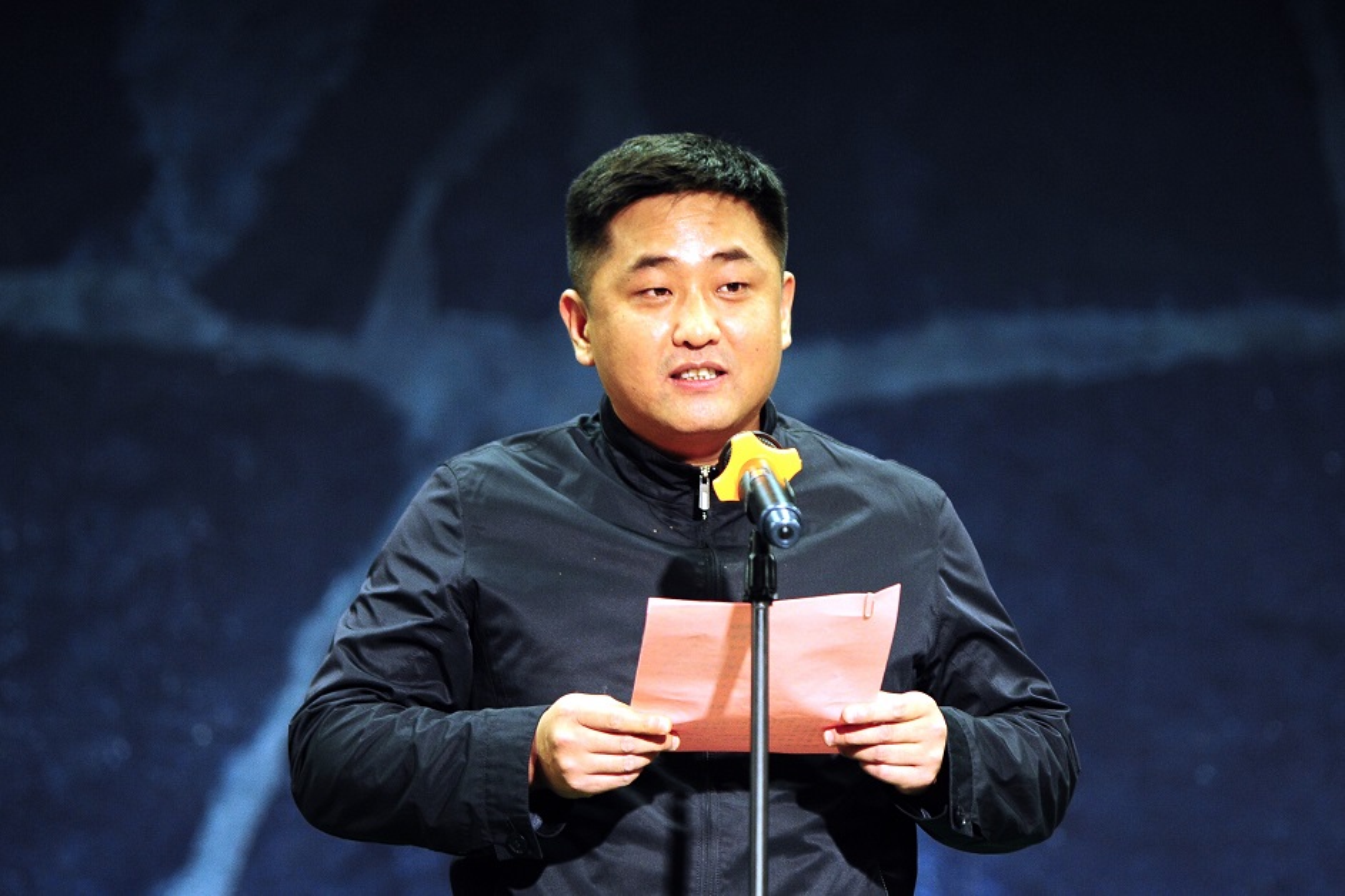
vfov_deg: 9.8
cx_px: 672
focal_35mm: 140
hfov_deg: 14.7
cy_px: 448
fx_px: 5230
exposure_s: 1/125
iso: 1600
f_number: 2.8
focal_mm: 140
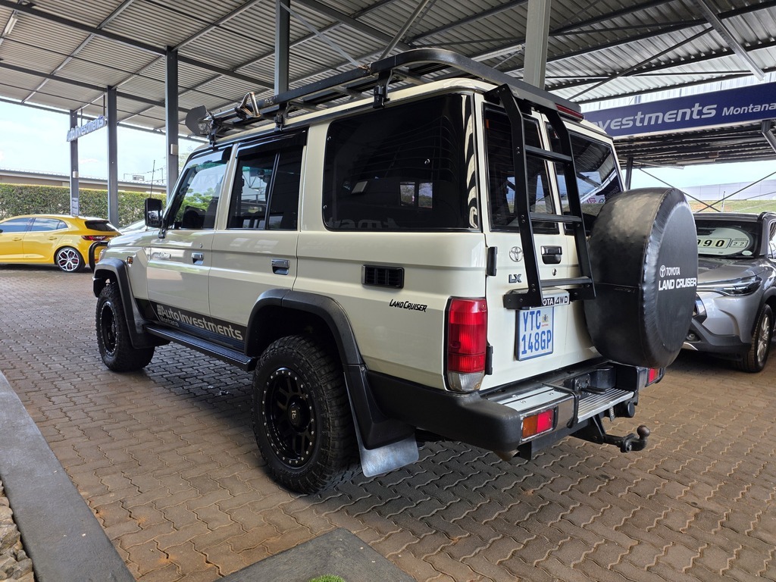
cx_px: 388
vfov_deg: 58.9
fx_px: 516
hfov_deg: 73.9
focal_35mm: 23
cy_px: 291
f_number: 1.7
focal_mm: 6.25
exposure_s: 1/180
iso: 50
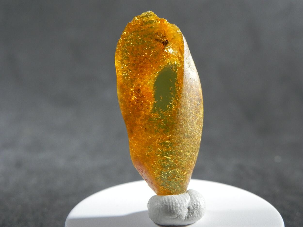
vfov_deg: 19.6
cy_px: 114
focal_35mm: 75
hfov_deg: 26.0
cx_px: 152
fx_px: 657
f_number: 4
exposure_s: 1/22.4
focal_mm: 13.4
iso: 400
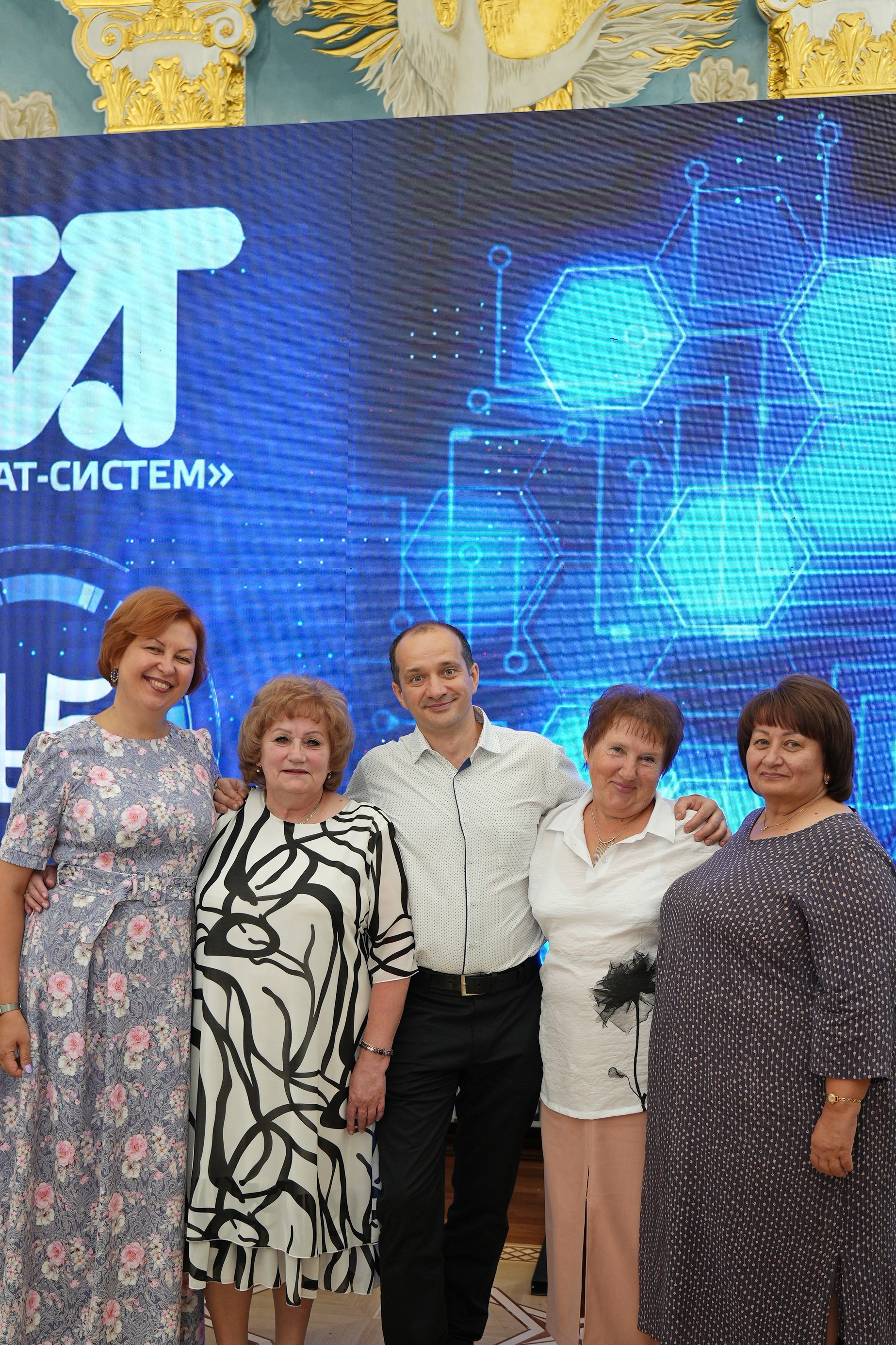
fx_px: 1605
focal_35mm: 43
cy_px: 828
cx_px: 425
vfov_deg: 45.1
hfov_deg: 31.2
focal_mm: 34
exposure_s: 1/200
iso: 640
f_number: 2.8
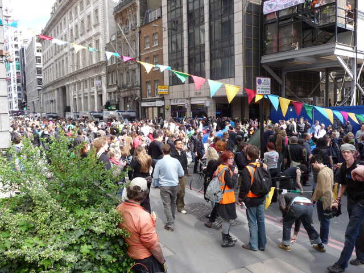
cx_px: 182
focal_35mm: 28
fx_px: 294
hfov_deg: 63.4
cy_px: 136
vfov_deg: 49.7
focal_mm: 4.7
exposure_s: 1/320
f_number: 3.3
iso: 100
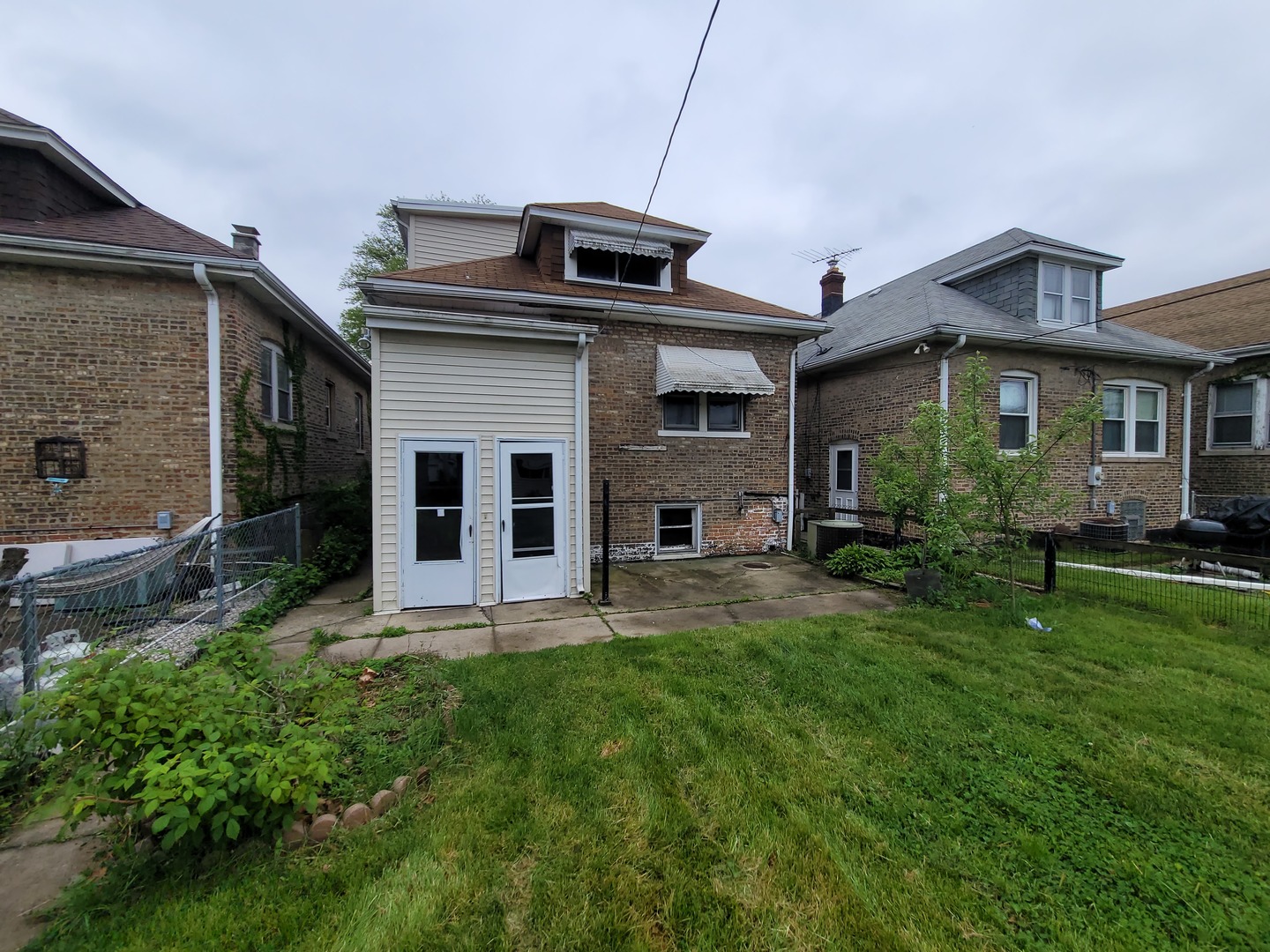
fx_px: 477
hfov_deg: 106.2
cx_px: 635
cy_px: 476
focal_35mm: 13
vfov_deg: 89.9
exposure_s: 1/1087
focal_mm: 2.2
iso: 50
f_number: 2.2
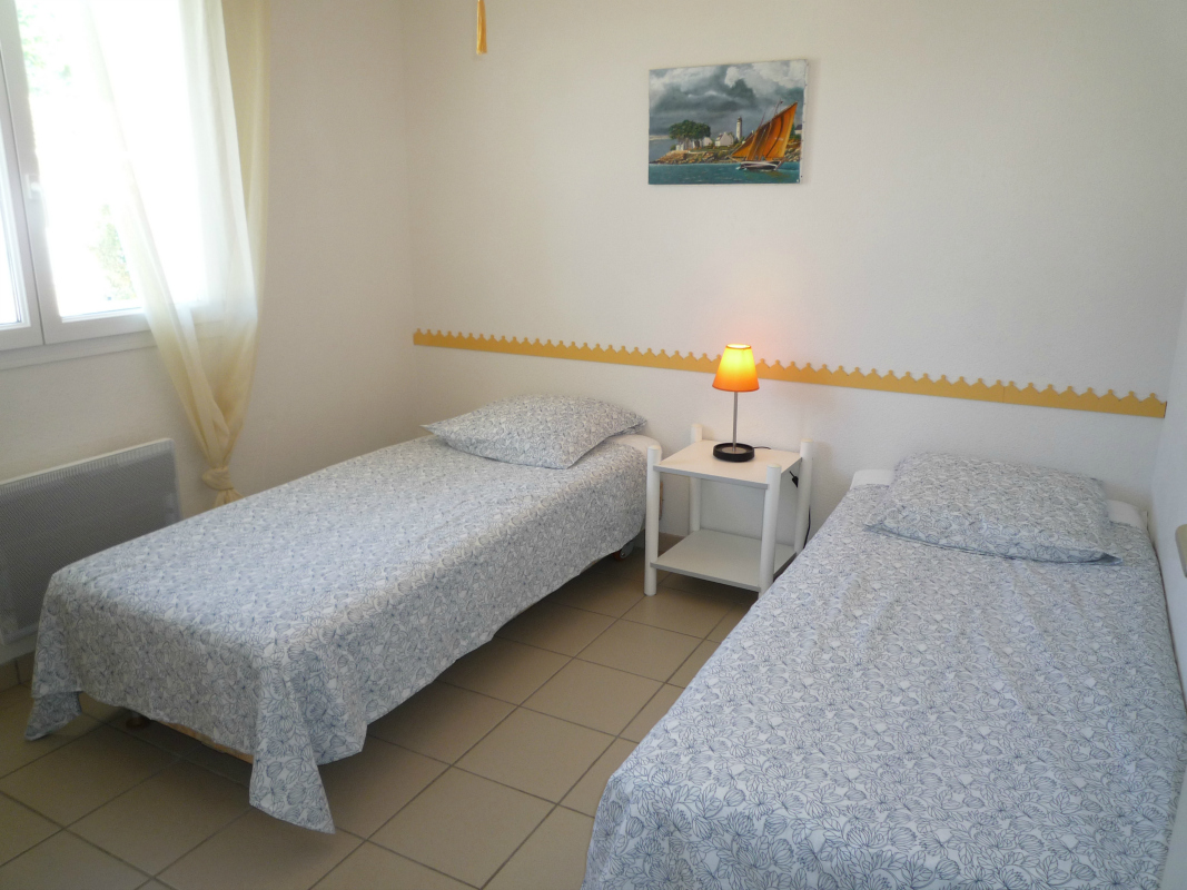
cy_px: 445
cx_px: 594
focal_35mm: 25
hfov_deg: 69.4
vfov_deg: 54.9
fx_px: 857
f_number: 2.8
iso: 100
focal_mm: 4.4
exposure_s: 1/30
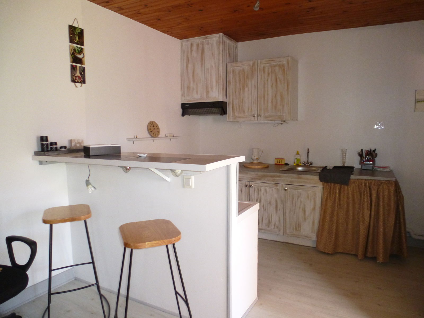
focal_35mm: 24
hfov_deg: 71.6
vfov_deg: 56.8
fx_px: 294
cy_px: 159
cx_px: 212
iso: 640
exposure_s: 1/60
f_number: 3.3
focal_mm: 4.3
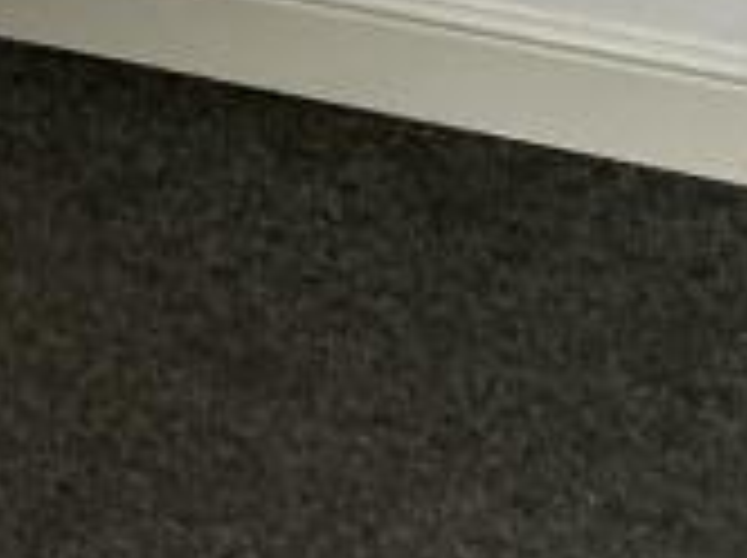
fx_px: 3857
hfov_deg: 10.9
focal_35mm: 179
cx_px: -58
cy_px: -716
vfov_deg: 7.8
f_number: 1.8
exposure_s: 1/50
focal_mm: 3
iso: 125
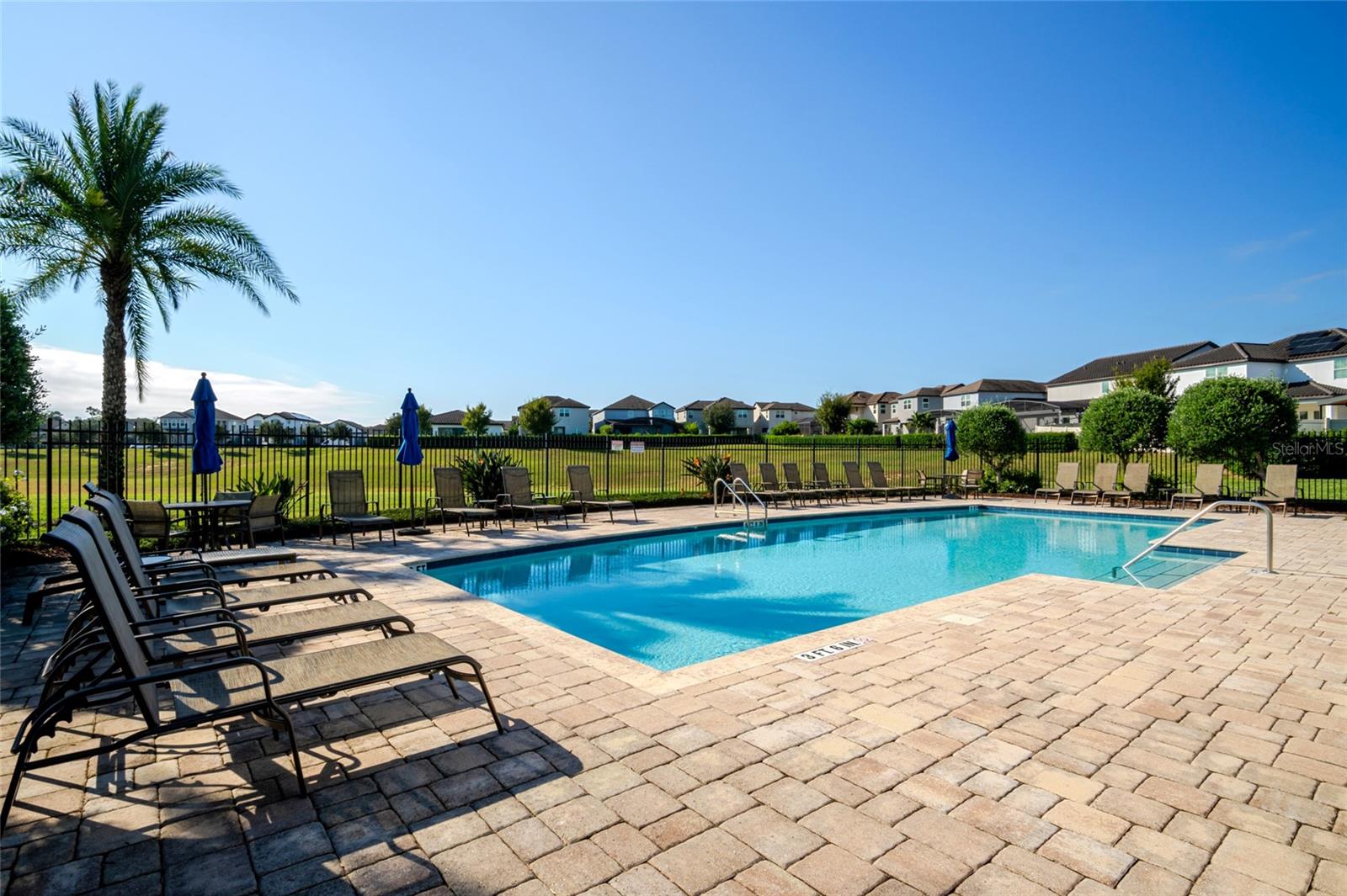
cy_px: 448
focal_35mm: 16
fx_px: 617
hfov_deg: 95.0
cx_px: 674
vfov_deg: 72.0
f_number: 11
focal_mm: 11
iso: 100
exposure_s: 1/25
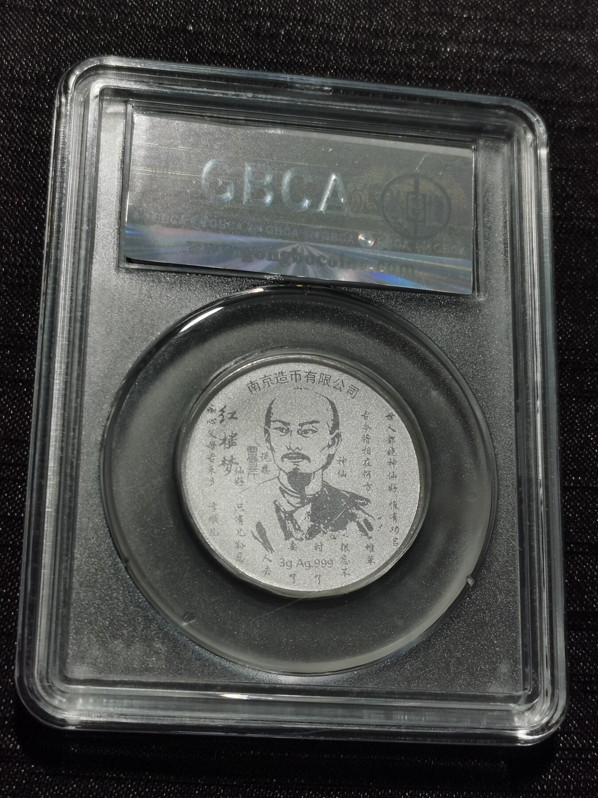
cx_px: 299
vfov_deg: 29.0
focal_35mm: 67
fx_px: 1543
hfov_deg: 21.9
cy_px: 399
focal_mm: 5.58
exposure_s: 1/128
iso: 50
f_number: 1.8
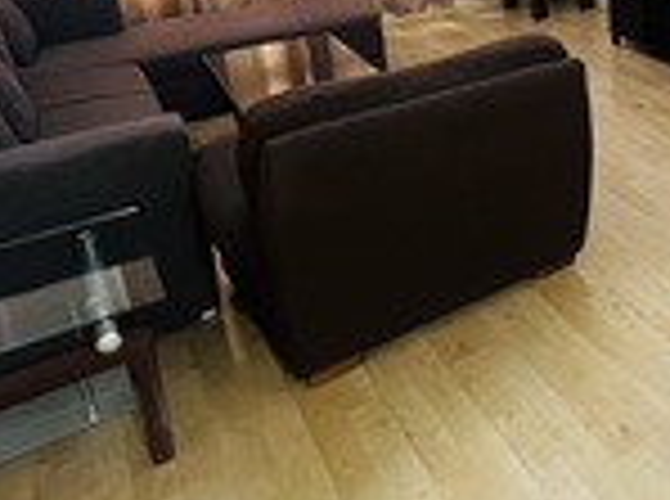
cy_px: -16
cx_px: 731
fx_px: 772
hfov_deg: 38.9
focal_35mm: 40
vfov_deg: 32.5
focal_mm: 1.57
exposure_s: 1/50
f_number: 1.8
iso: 400
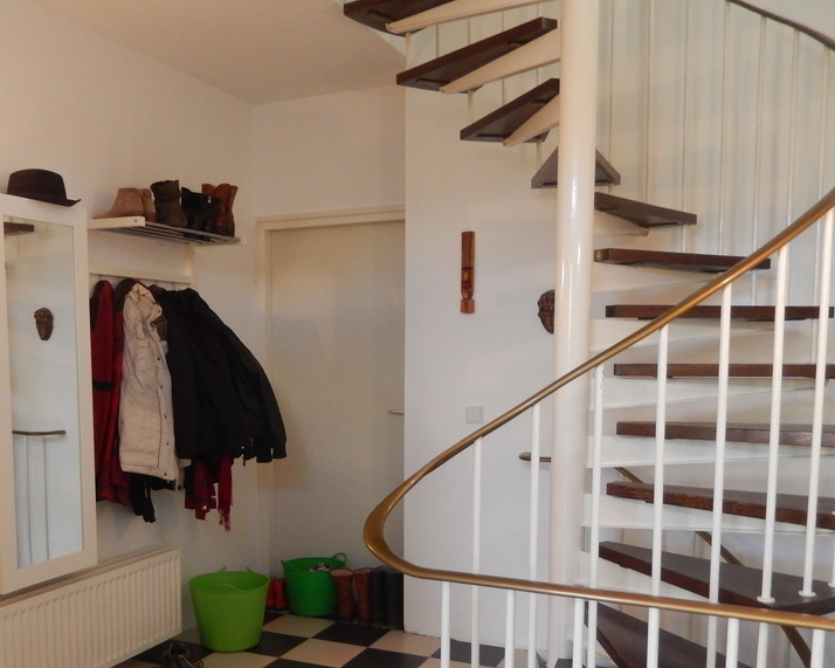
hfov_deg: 51.1
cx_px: 322
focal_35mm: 35
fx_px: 865
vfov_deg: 41.7
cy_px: 445
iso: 400
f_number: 3.4
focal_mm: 4.5
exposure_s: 1/25
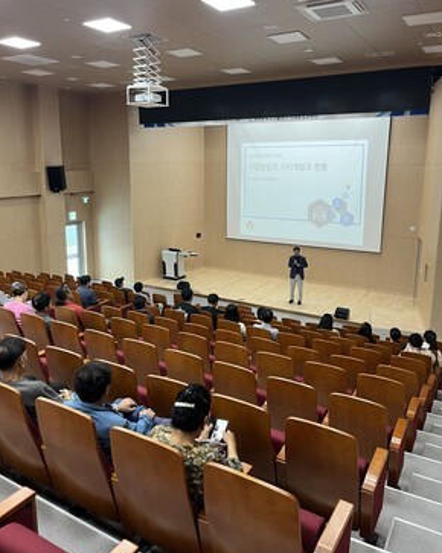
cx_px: 215
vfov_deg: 62.2
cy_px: 257
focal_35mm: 28
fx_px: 458
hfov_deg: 51.5
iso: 125
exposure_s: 1/60
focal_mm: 5.1
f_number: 1.6
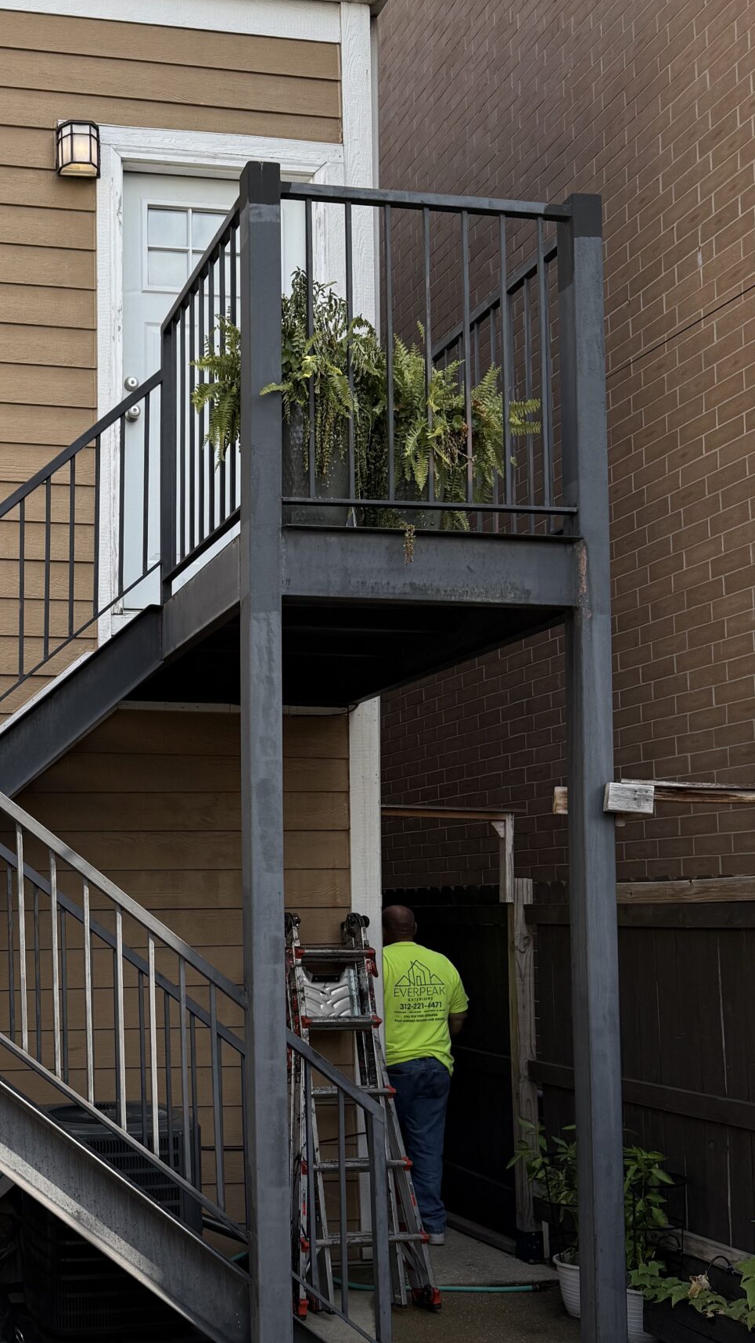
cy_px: 847
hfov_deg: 29.0
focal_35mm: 39
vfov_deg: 51.0
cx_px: 51
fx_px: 1388
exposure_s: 1/1689
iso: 80
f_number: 1.78
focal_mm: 6.76
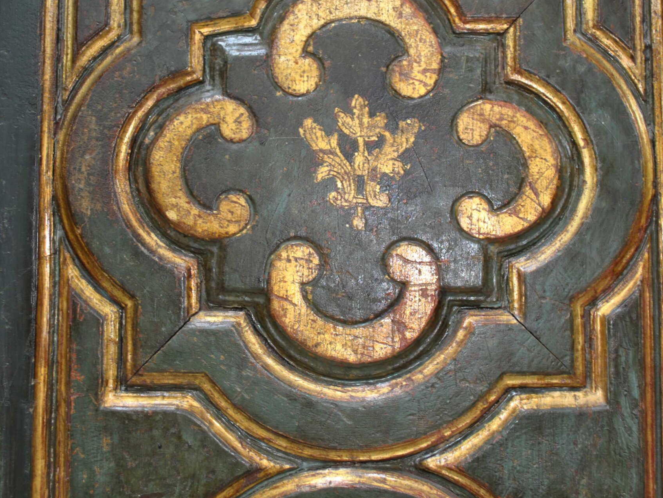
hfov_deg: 33.8
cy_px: 141
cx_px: 336
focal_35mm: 57
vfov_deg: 25.4
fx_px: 1092
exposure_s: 1/6
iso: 200
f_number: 4.2
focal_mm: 26
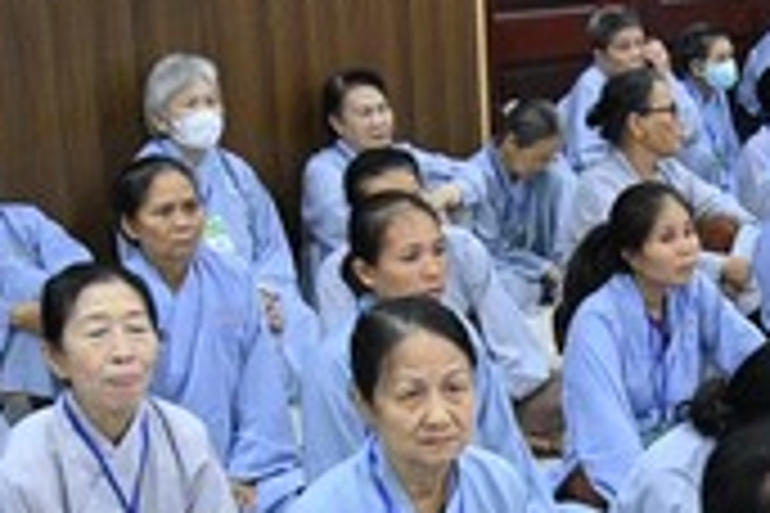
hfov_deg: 20.9
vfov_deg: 14.9
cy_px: 436
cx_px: 928
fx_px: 1946
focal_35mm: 91
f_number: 4
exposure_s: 1/125
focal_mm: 24
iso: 10000
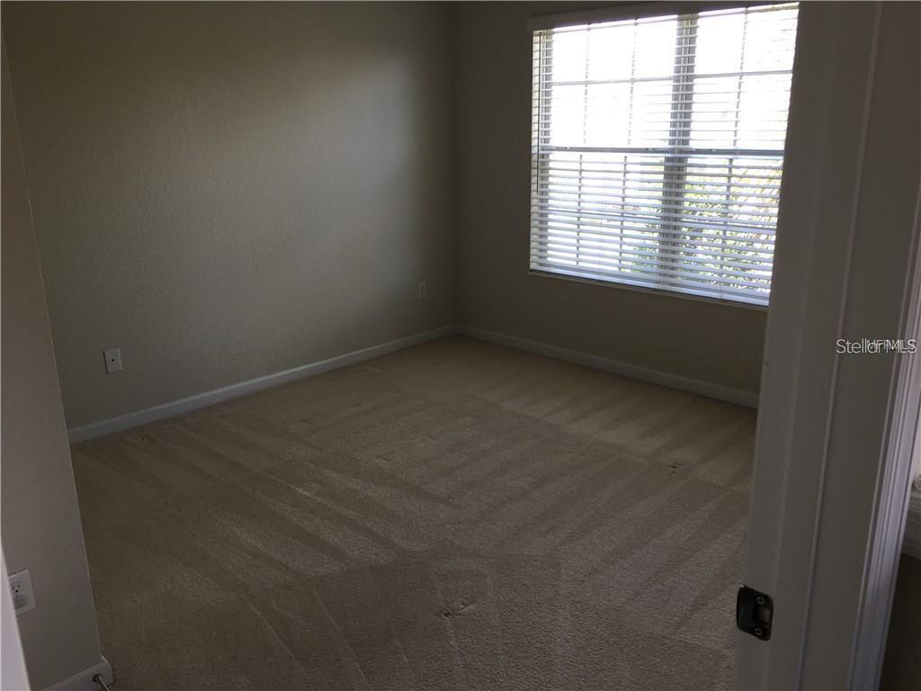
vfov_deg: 48.2
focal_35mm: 29
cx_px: 460
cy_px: 346
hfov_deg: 61.7
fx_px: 772
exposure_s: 1/40
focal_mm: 4.15
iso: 25
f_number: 2.2
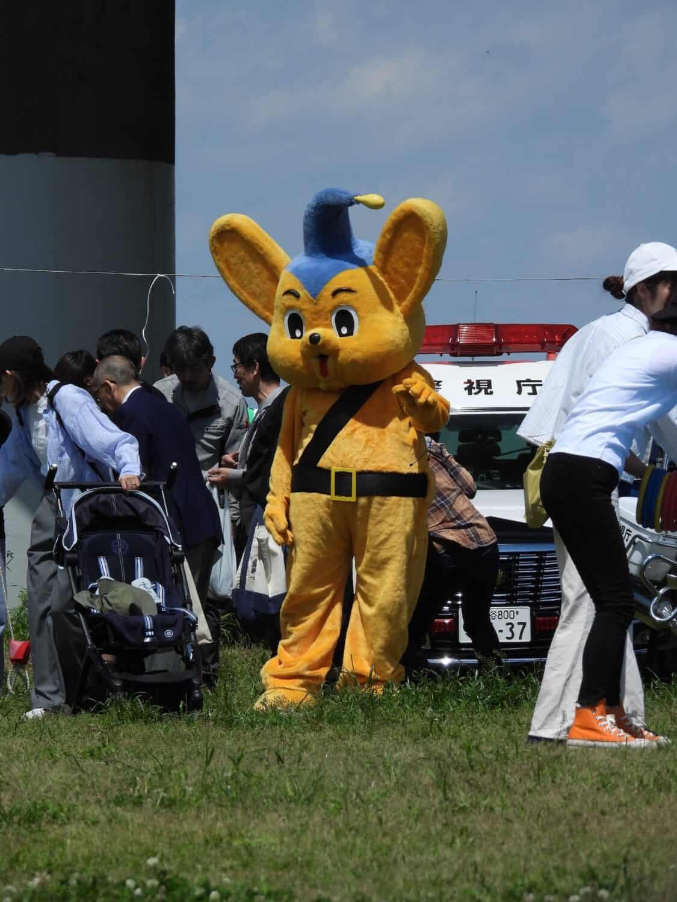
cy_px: 451
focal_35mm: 350
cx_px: 338
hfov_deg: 4.2
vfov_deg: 5.7
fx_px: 9127
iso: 100
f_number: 5
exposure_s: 1/1600
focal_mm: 62.5
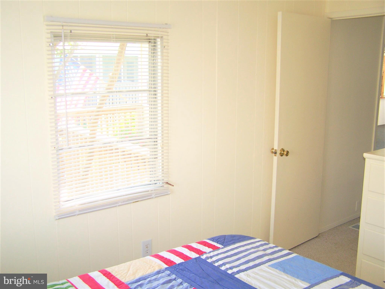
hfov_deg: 49.0
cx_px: 192
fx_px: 423
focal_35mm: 38
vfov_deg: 37.7
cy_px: 144
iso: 80
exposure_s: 1/60
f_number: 2.8
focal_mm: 6.3
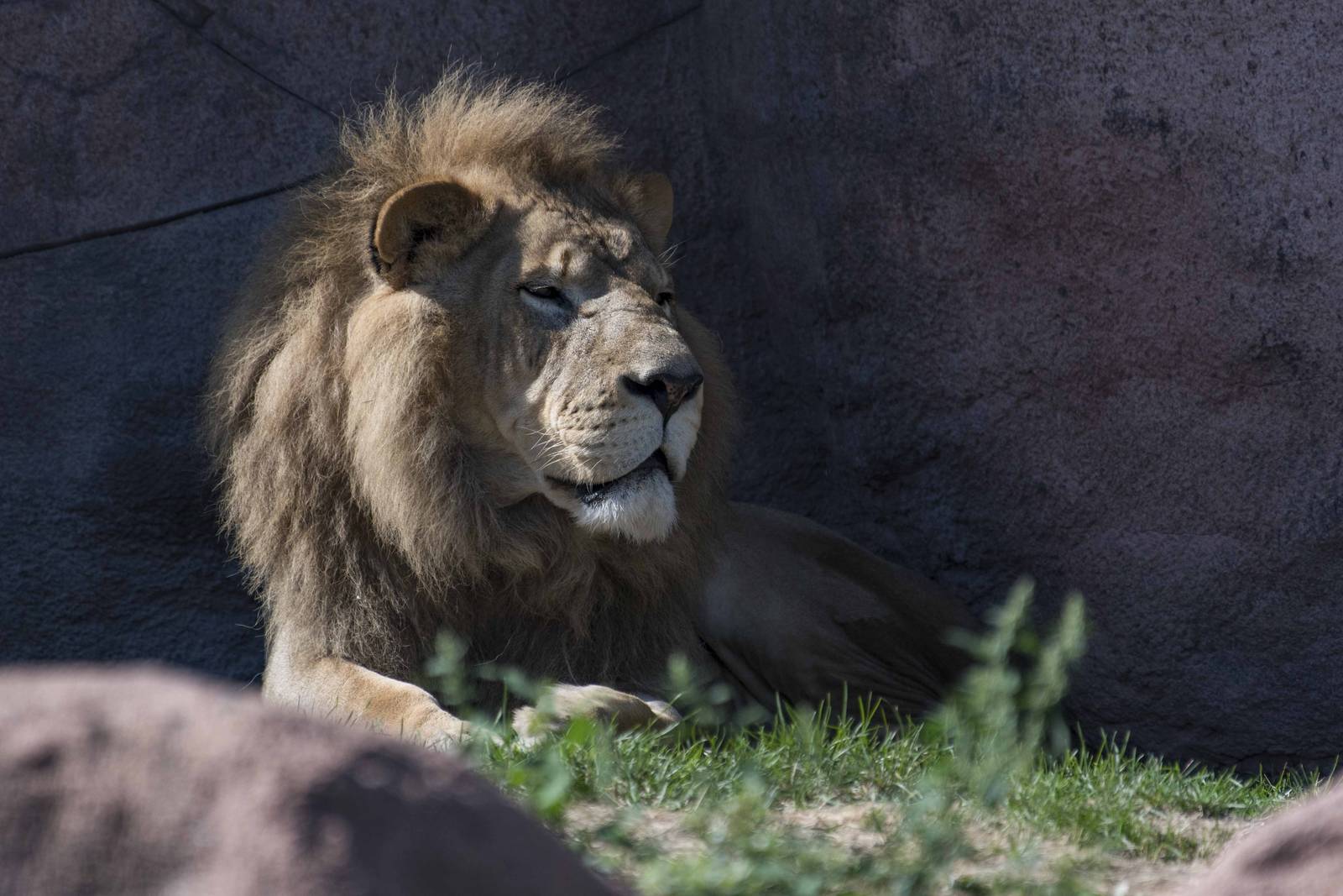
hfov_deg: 2.7
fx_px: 27980
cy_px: 448
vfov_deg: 1.8
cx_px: 672
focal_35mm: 750
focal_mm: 500
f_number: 5.6
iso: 400
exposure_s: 1/1600
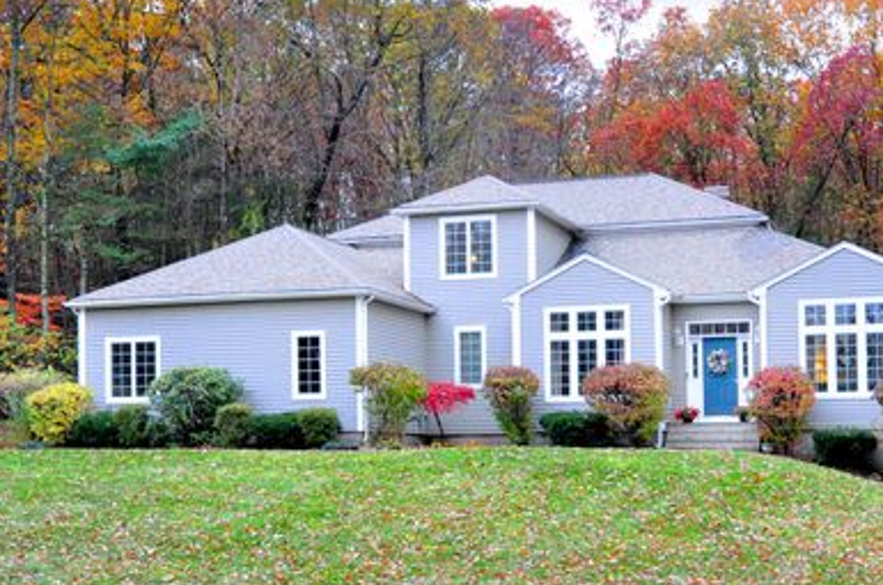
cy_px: 307
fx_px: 955
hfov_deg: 49.5
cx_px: 507
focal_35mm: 39
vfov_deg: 34.1
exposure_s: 1/200
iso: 2000
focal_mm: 20
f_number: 8
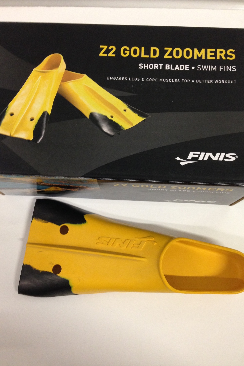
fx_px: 356
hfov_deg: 37.9
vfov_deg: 54.4
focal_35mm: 35
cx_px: 123
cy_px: 183
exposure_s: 1/20
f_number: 2.4
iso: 200
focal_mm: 4.12
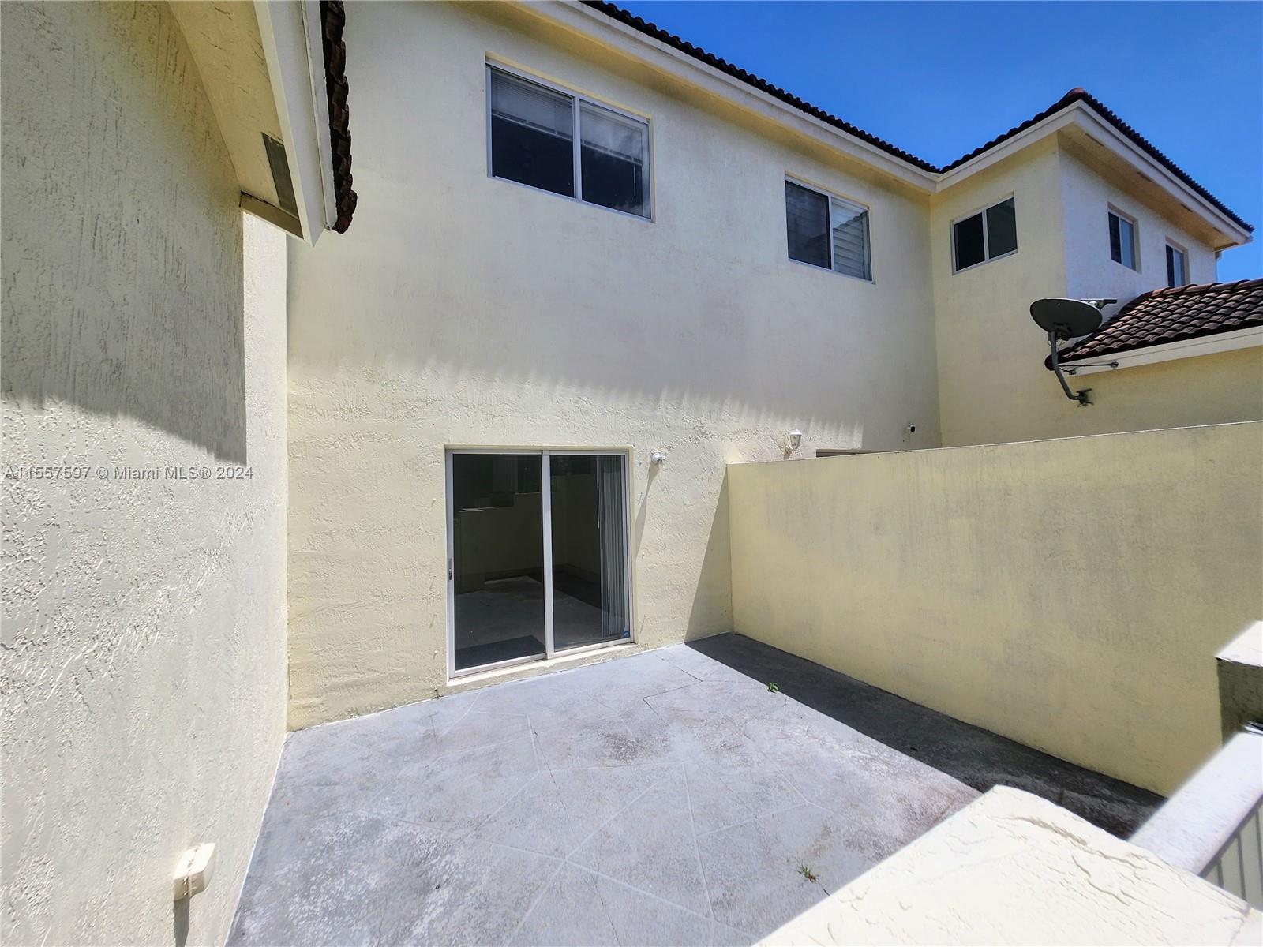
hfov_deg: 106.2
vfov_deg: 89.9
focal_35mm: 13
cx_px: 632
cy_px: 474
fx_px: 474
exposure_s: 1/2344
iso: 32
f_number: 2.2
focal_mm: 1.74
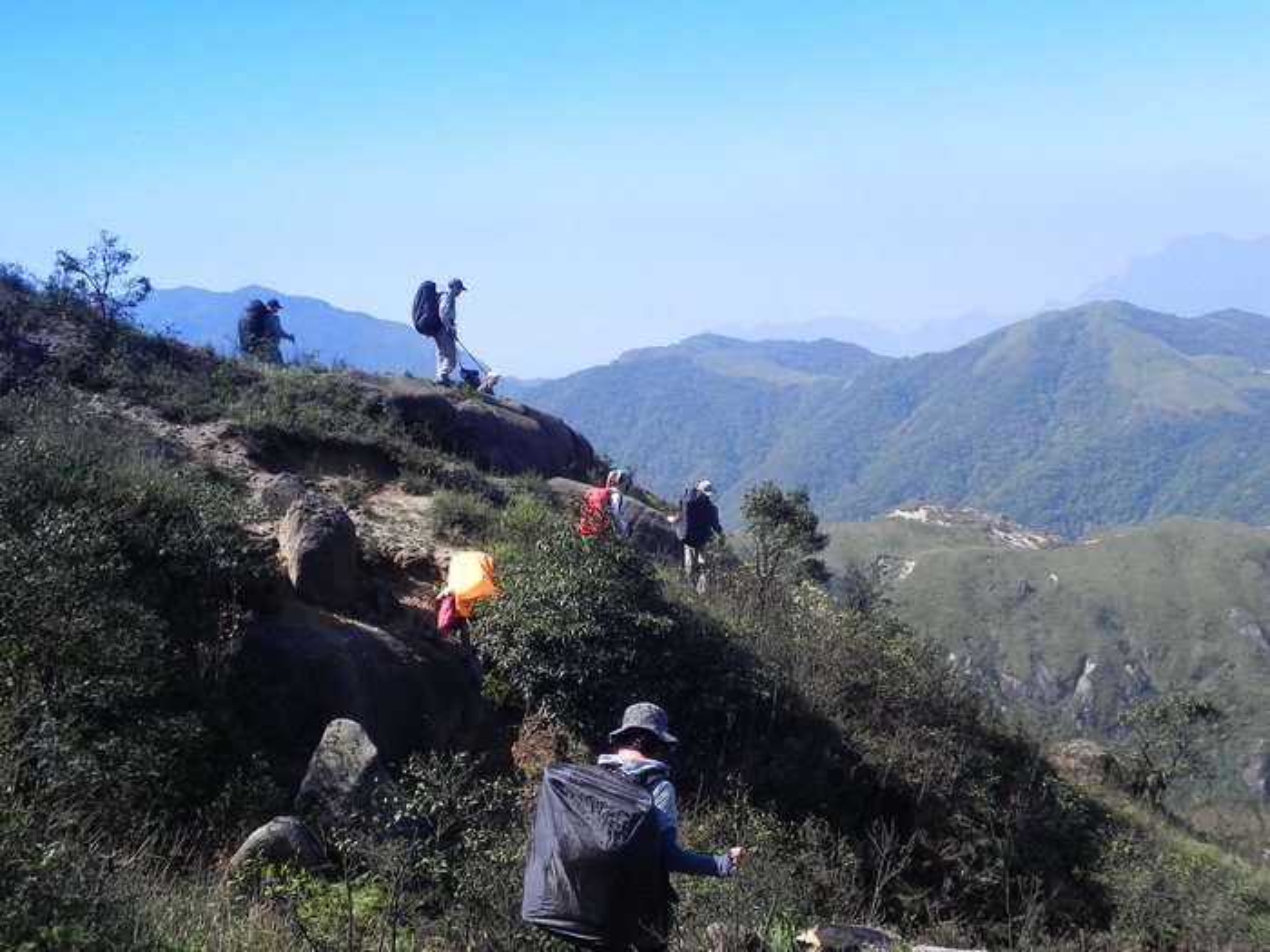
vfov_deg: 35.1
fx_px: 1504
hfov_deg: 45.8
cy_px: 476
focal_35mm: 41
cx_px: 635
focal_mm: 7.3
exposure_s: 1/290
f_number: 5.6
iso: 160
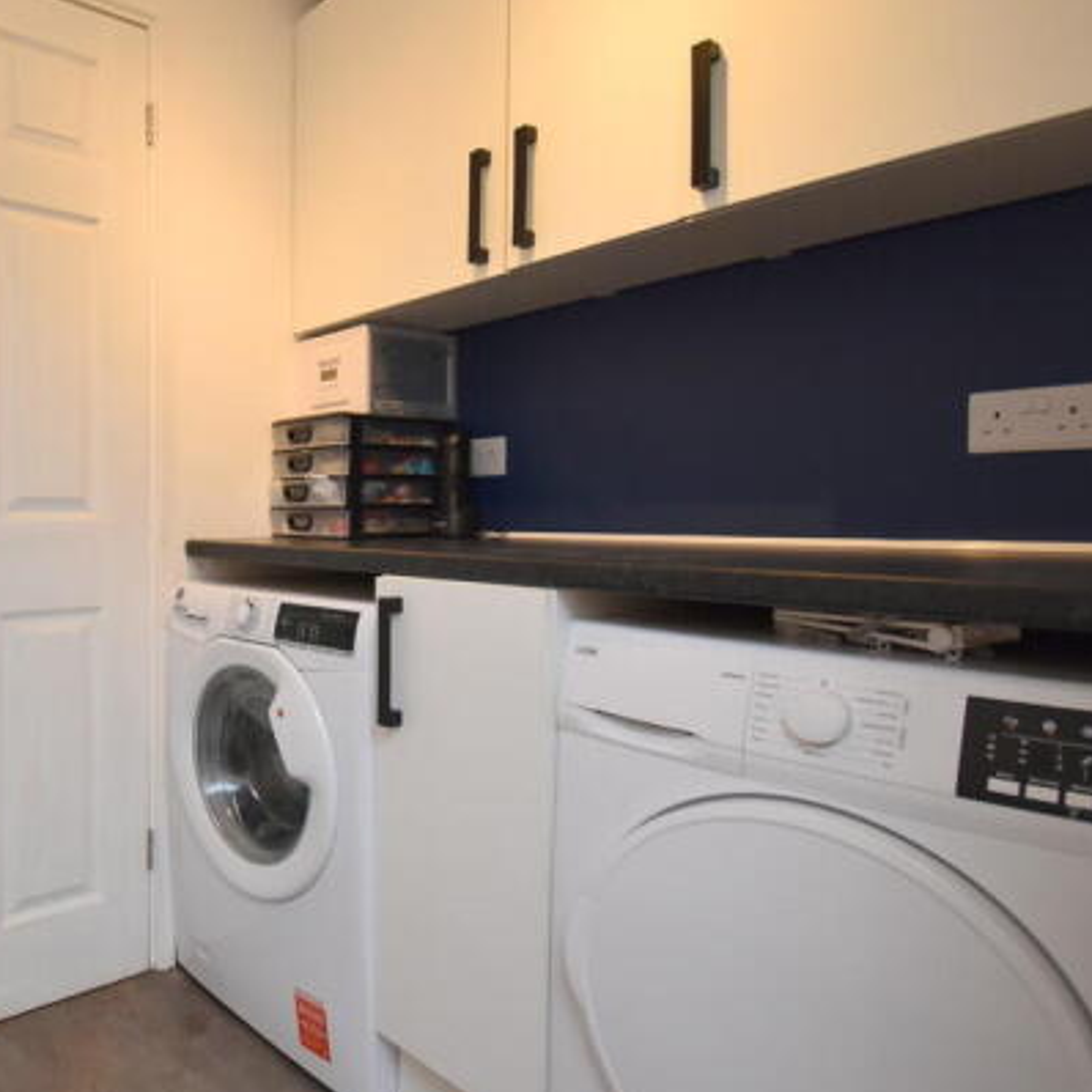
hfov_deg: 65.1
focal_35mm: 21
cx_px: 204
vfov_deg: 72.1
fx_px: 749
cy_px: 547
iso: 800
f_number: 4.5
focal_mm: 10
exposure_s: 1/160
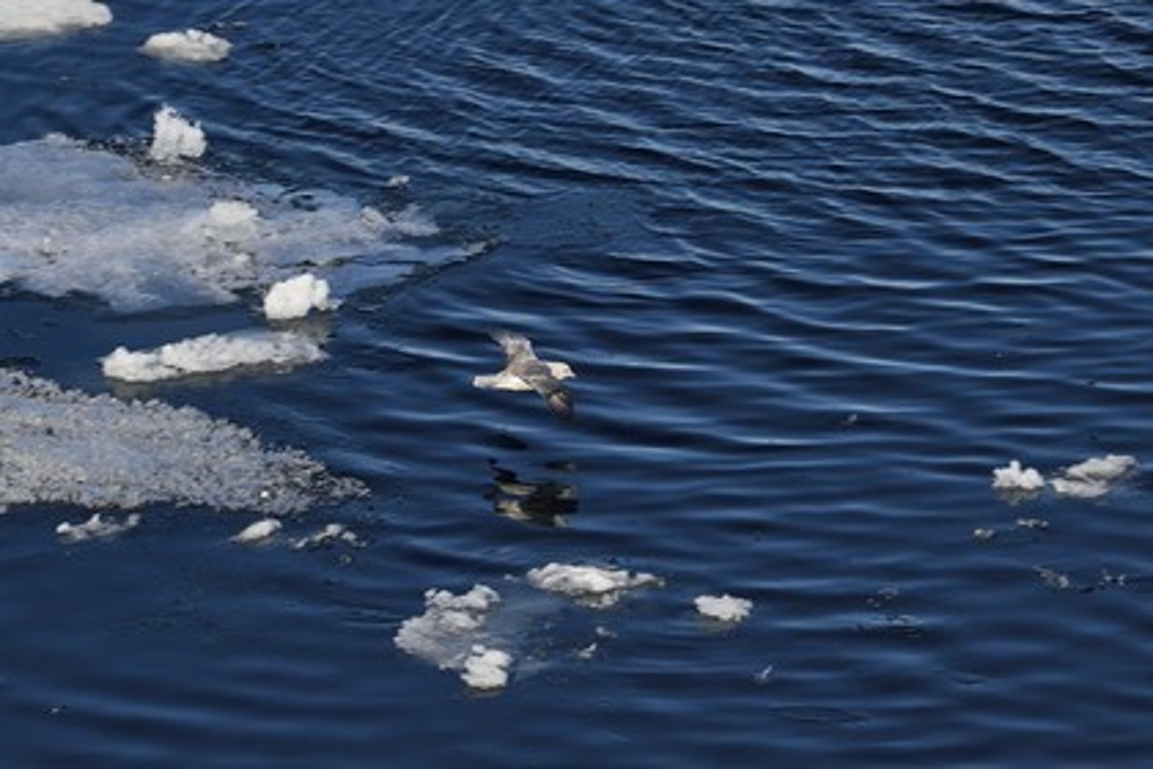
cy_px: 384
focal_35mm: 200
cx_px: 576
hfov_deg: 10.3
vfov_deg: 6.9
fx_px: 6405
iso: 200
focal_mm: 200
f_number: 9
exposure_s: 1/400
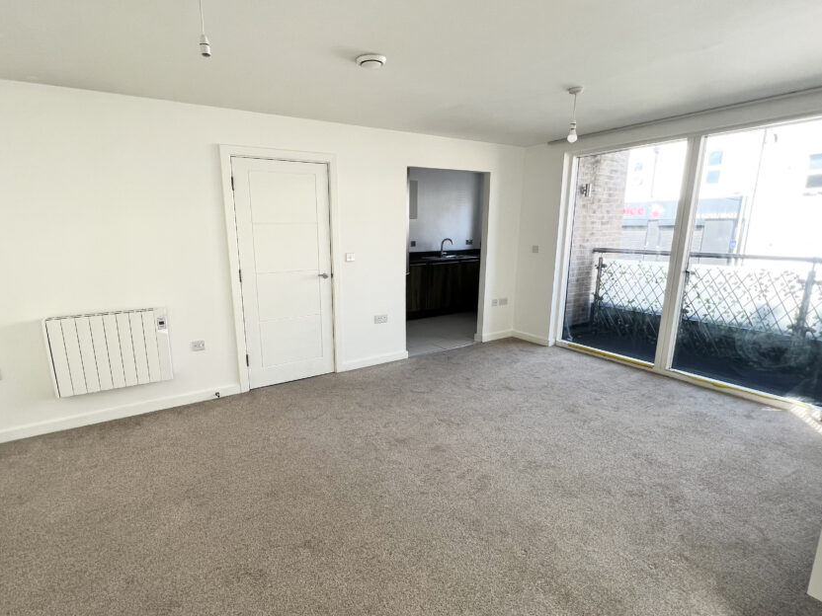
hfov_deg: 94.3
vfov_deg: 78.1
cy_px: 316
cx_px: 378
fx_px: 380
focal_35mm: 16
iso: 40
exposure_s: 1/99
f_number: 1.8
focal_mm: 1.57
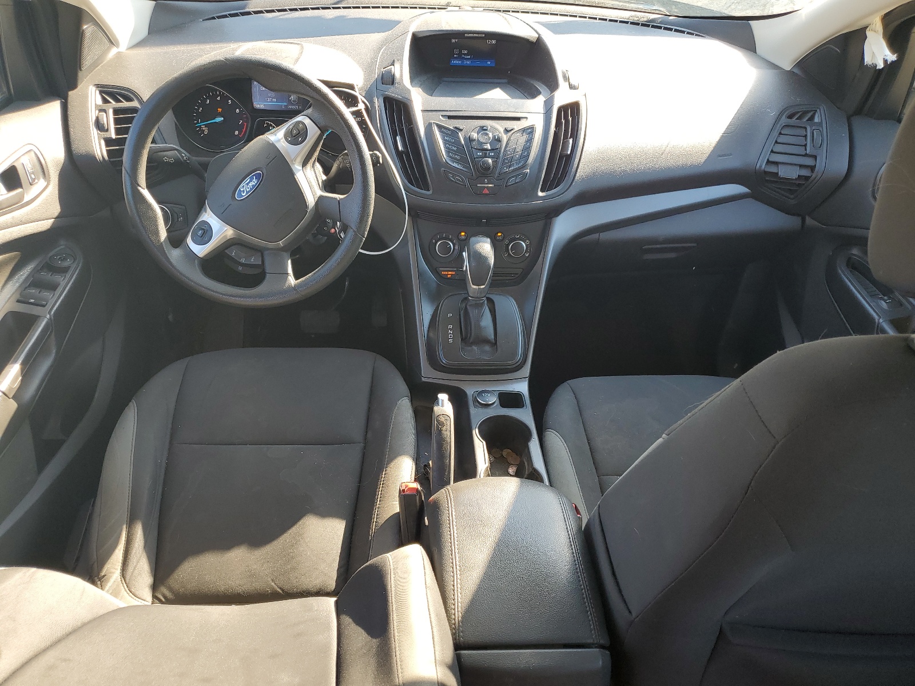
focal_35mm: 26
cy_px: 343
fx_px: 687
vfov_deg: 53.1
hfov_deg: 67.3
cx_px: 458
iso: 50
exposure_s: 1/182
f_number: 1.5
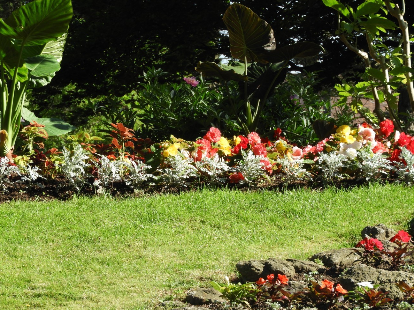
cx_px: 223
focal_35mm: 400
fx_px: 4784
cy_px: 153
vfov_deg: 3.7
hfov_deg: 5.0
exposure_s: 1/200
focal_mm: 64.5
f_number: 5.6
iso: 100
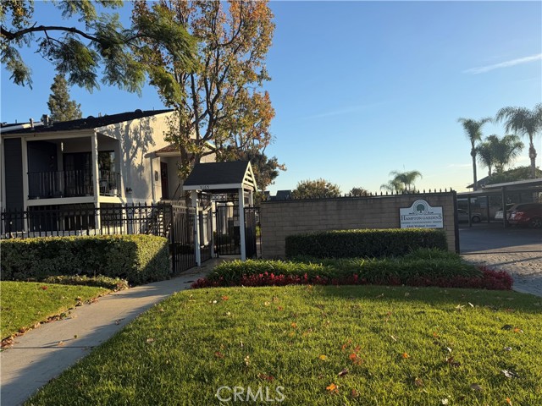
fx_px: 376
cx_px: 271
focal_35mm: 24
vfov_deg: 56.8
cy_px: 203
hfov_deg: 71.6
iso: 80
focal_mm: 6.76
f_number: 1.78
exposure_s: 1/2525
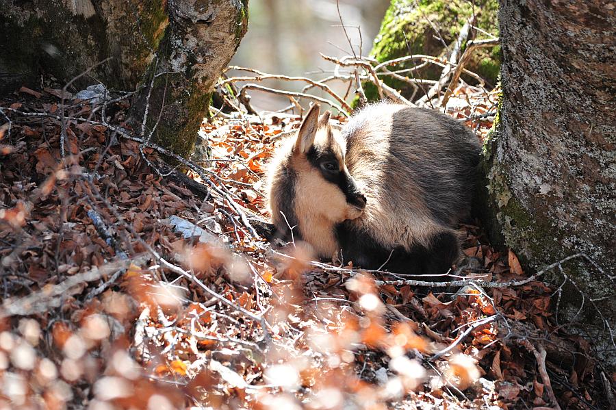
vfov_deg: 2.7
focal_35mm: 500
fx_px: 8551
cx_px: 308
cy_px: 205
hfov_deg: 4.1
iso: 1600
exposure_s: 1/320
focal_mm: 500
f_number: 9
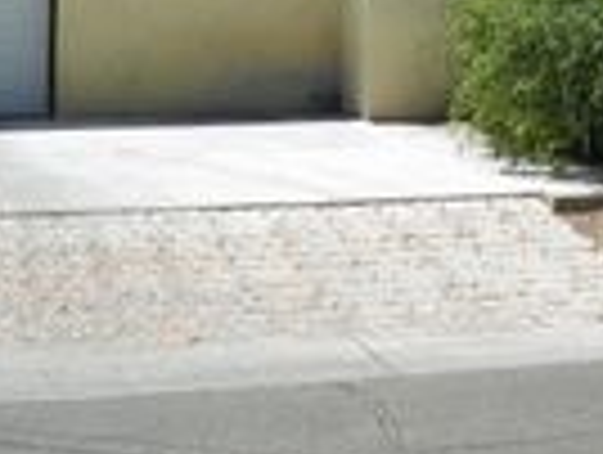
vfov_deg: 11.9
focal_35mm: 119
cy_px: -223
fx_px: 2077
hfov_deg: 16.1
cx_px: 634
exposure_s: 1/250
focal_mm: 5.7
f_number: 5.6
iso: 64
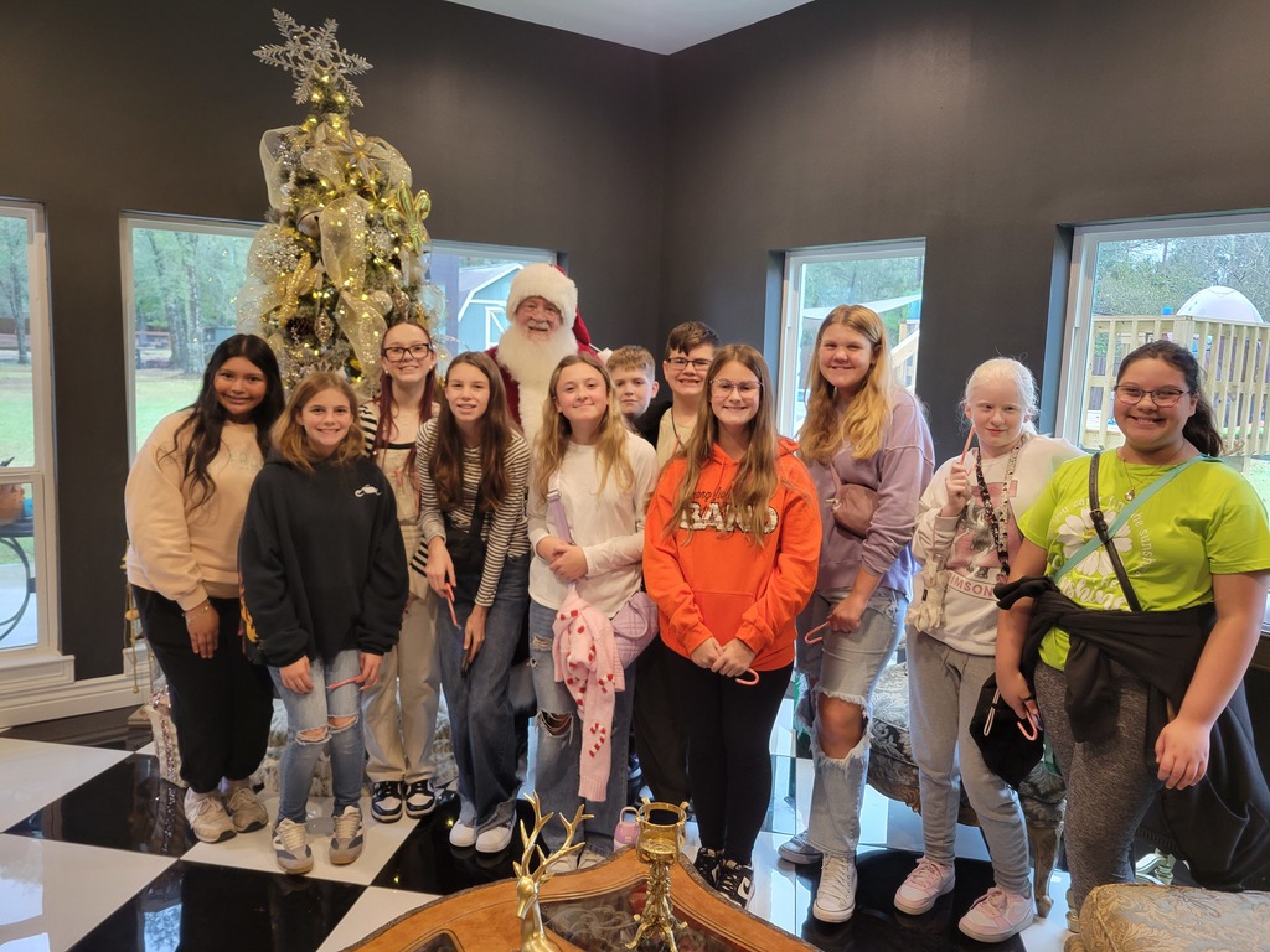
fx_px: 954
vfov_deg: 53.1
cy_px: 476
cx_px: 635
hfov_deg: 67.3
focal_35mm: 26
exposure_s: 1/40
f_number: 1.8
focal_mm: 5.4
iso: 200
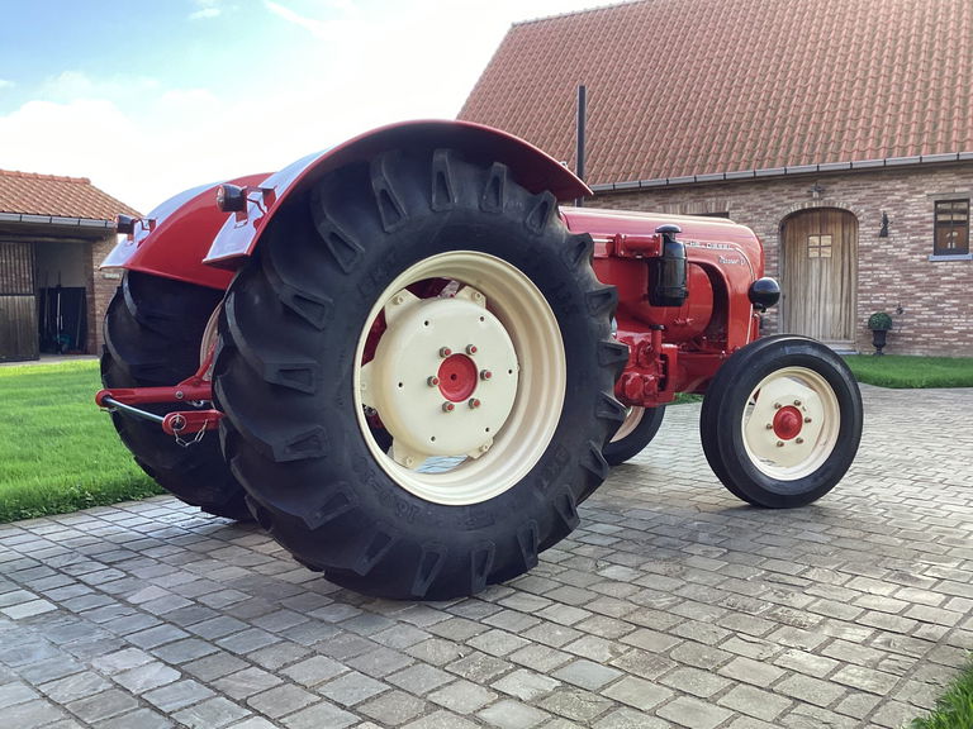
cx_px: 486
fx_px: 871
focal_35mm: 31
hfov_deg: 58.4
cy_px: 364
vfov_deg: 45.4
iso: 25
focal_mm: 3.3
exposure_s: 1/120
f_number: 2.4
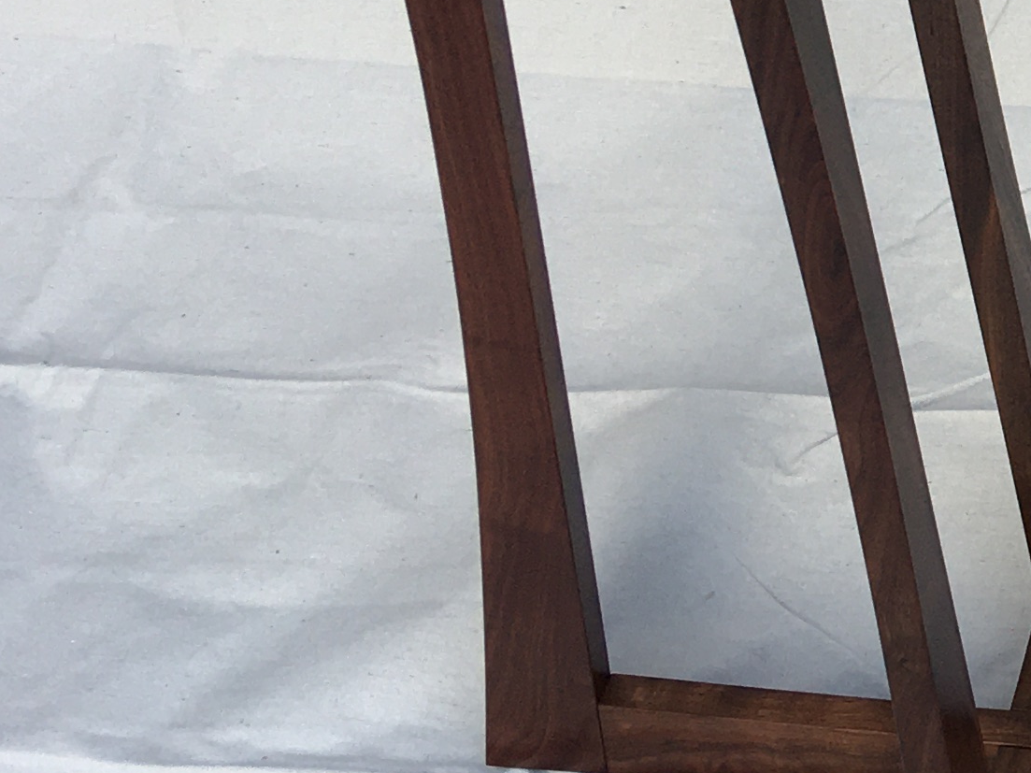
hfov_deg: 16.6
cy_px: -14
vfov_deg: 13.7
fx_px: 3157
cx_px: 1629
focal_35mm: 106
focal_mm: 4.15
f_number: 2.2
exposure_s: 1/120
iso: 25
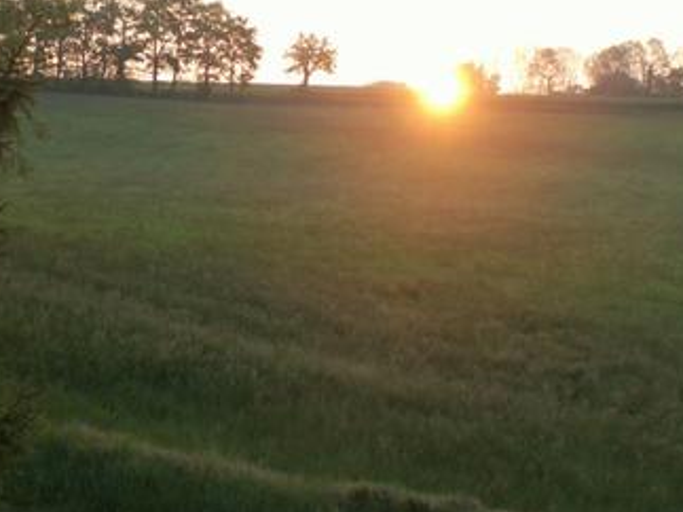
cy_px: 148
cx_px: 203
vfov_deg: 13.8
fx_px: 2110
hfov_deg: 18.3
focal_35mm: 107
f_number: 3.2
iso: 50
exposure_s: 1/80
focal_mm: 9.06
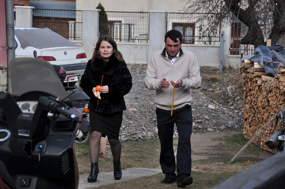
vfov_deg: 10.1
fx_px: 1067
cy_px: 94
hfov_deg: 15.2
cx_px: 142
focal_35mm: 135
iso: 200
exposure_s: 1/160
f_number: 5.6
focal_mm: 90
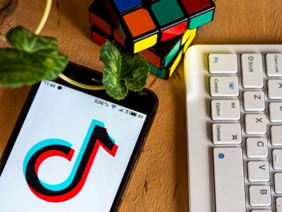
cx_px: 141
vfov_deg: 12.4
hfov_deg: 16.4
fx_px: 978
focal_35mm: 120
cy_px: 106
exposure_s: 1/13
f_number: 3.5
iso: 200
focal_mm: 60
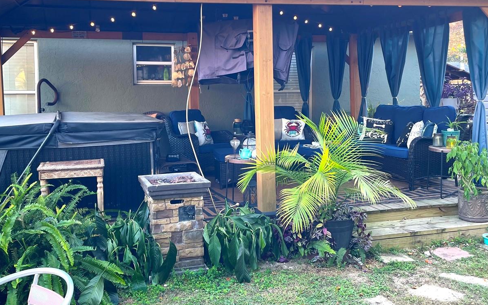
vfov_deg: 34.3
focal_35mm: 37
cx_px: 215
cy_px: 115
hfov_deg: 52.6
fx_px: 492
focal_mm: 4.2
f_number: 1.6
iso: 64
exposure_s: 1/121
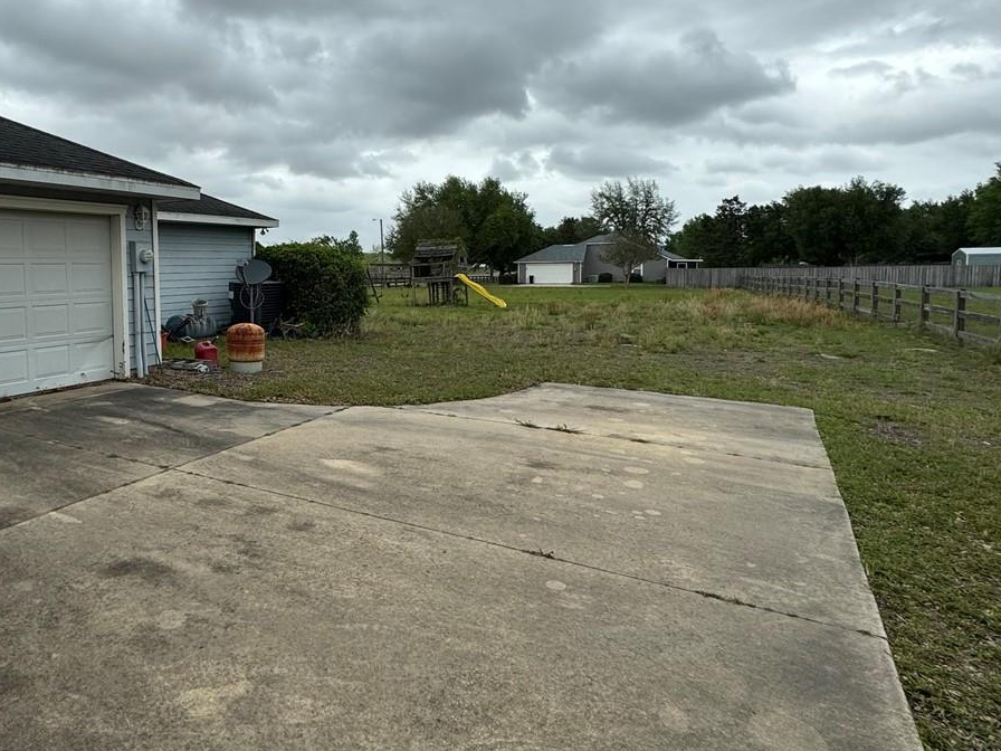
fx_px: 723
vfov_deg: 54.6
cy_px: 316
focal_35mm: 25
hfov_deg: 67.0
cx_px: 315
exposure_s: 1/1143
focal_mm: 2.22
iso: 50
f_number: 2.2
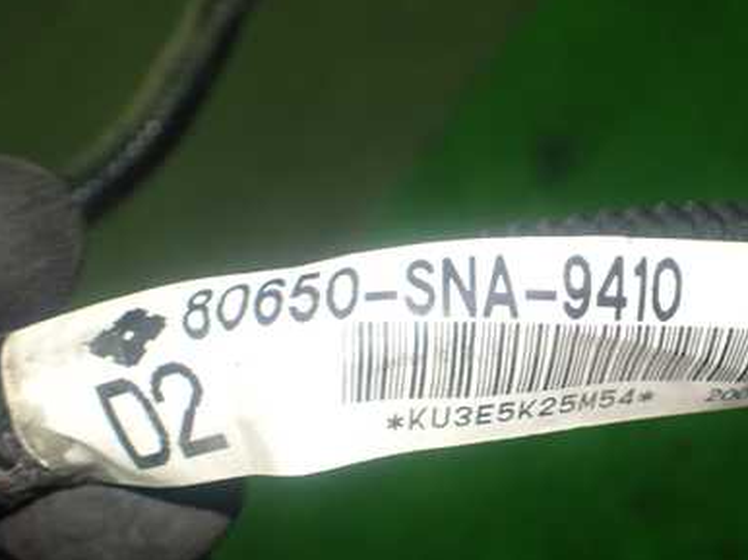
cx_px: 560
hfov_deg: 33.7
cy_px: 355
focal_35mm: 56
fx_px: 1209
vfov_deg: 26.0
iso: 320
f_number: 2.5
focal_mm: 6.37
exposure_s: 1/40
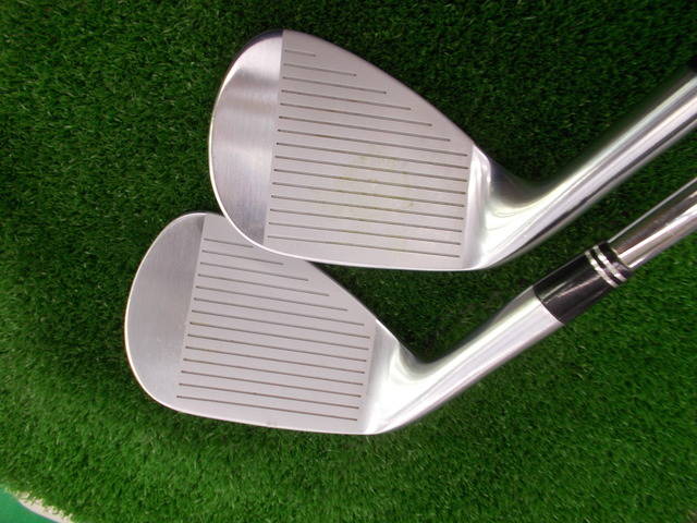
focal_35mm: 26
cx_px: 348
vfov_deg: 53.1
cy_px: 262
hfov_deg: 67.3
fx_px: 524
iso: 100
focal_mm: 4.6
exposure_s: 1/25
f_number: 3.2
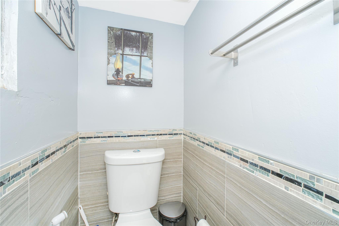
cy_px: 113
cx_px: 170
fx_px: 141
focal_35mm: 15
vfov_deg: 77.3
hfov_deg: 100.4
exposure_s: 1/125
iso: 640
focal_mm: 10
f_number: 8
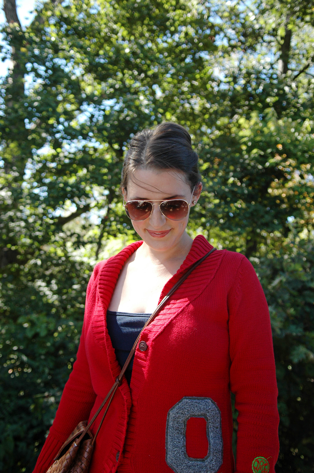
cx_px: 157
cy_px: 236
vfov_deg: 57.3
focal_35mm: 33
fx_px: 433
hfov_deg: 39.9
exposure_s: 1/500
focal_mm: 22
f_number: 2.8
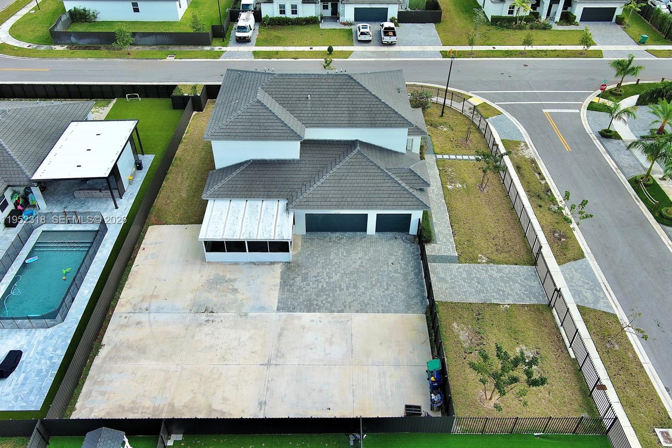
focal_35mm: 30
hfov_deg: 62.0
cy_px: 221
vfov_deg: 43.6
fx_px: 560
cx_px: 339
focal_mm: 10.57
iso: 100
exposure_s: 1/726
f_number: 2.8
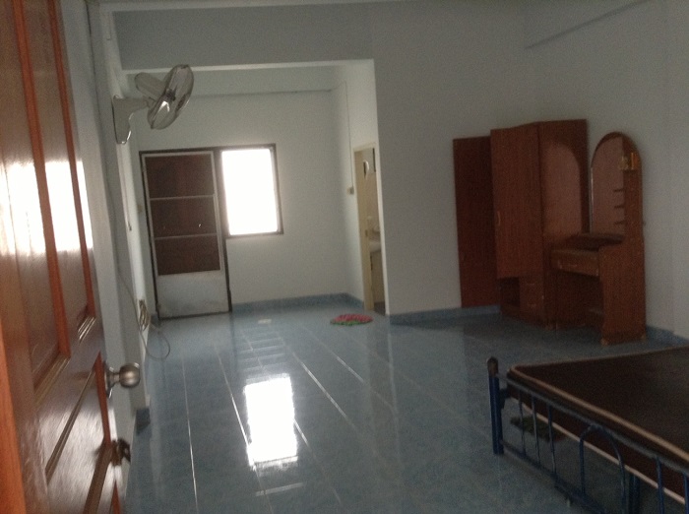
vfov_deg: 42.8
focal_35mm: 33
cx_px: 344
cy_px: 257
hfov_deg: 55.4
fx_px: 655
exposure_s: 1/24
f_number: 2.4
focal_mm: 3.3
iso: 125
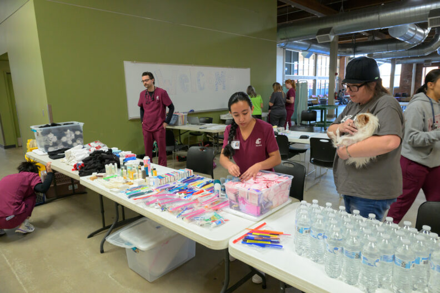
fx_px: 293
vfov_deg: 53.1
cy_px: 146
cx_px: 220
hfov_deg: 73.7
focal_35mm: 24
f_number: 5.6
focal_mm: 24
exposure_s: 1/125
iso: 3200
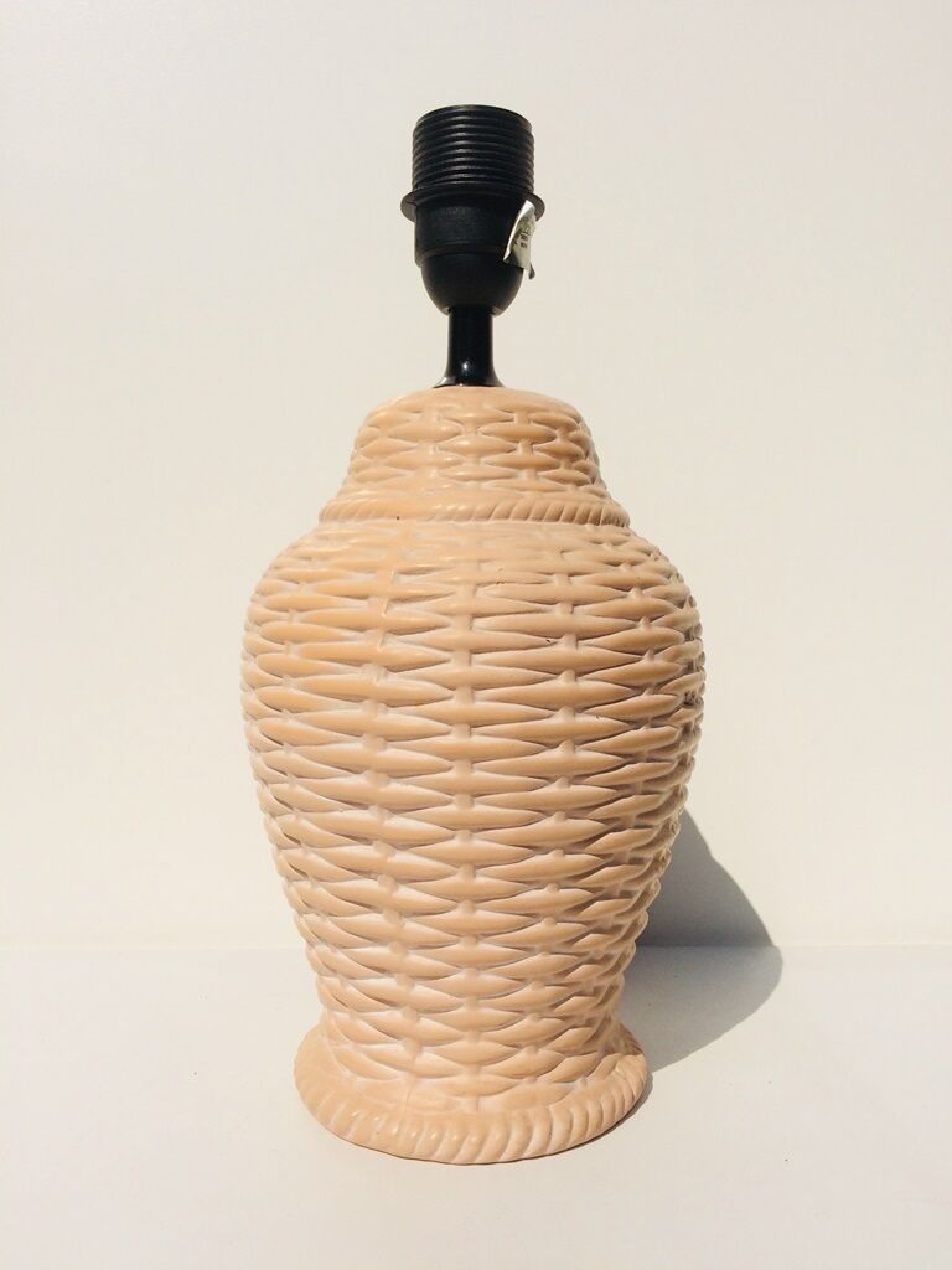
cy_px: 635
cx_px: 476
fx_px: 1063
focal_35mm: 29
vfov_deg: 61.7
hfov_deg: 48.2
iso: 32
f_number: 2.2
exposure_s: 1/8264
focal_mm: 4.15
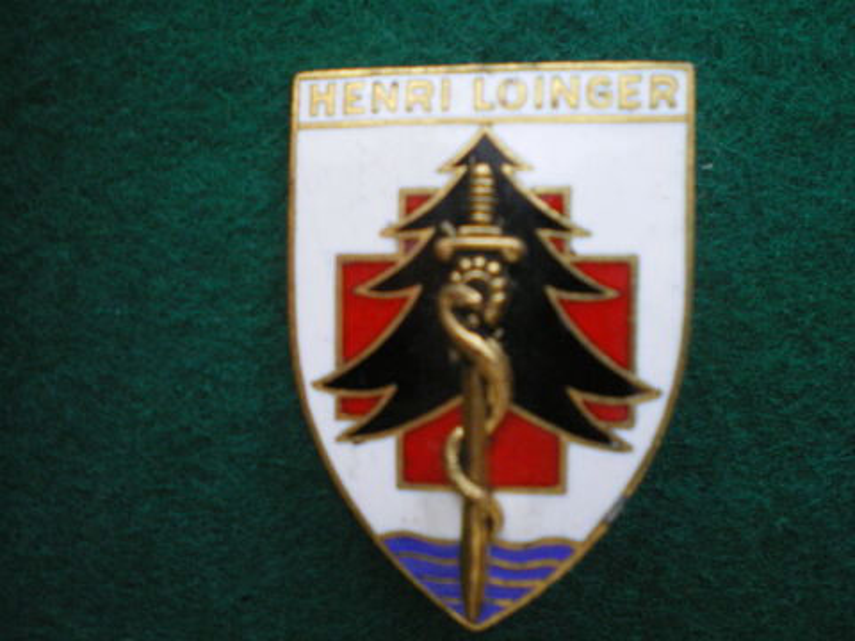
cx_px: 428
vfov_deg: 37.7
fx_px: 939
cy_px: 320
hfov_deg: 49.0
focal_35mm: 38
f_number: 3.1
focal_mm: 6.3
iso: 400
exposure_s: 1/25
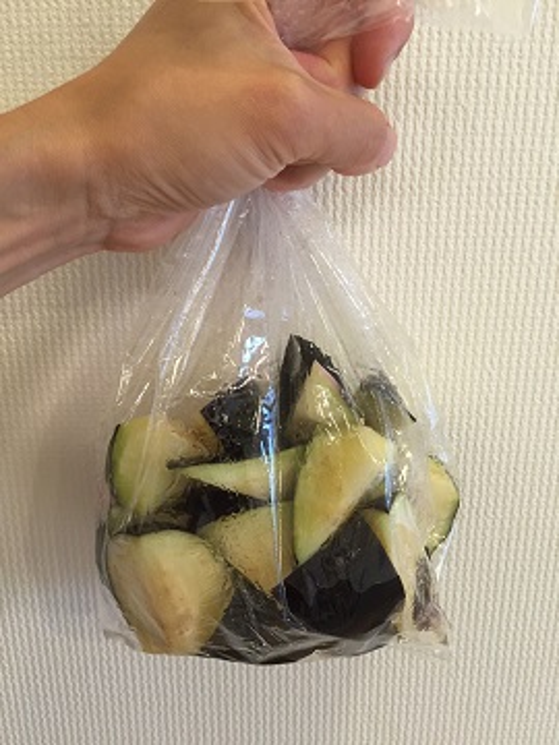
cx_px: 280
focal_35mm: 29
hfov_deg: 48.2
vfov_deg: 61.7
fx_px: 624
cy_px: 372
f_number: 2.2
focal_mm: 4.15
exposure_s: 1/30
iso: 100
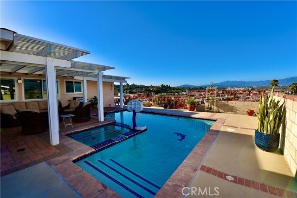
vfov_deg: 77.4
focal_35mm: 15
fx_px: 124
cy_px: 99
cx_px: 148
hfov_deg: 100.4
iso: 100
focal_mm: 15
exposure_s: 1/200
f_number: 9
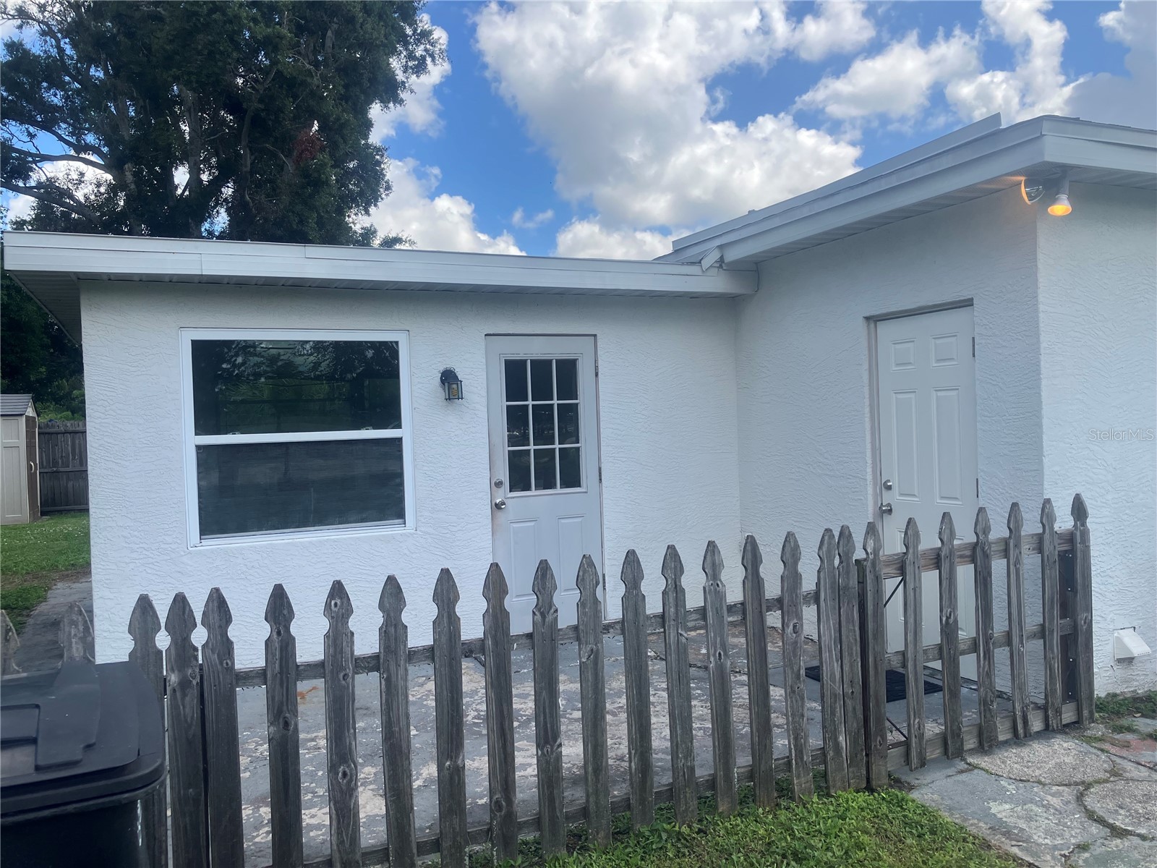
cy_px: 434
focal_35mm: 28
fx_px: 936
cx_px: 578
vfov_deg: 49.7
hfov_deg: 63.4
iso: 32
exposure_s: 1/1130
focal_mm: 3.99
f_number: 1.8
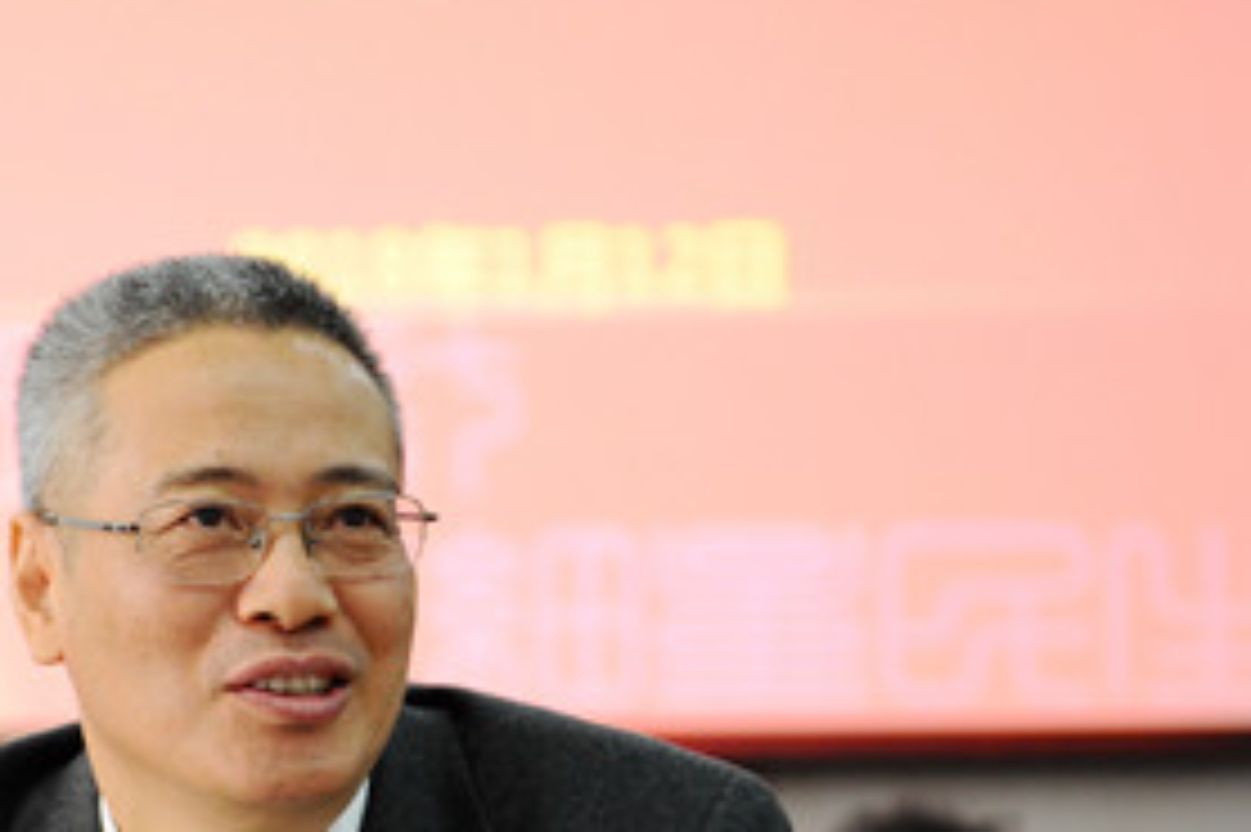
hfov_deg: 12.7
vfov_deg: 8.5
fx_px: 5591
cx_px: 279
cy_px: 819
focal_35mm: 161
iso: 1250
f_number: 2.8
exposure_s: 1/125
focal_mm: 70
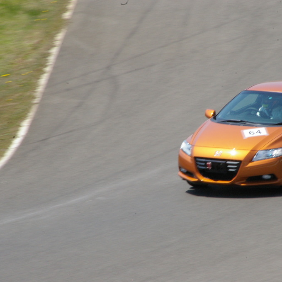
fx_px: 4424
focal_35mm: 480
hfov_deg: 3.7
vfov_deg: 3.7
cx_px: 209
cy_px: 141
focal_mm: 250
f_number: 38
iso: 800
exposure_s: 1/90
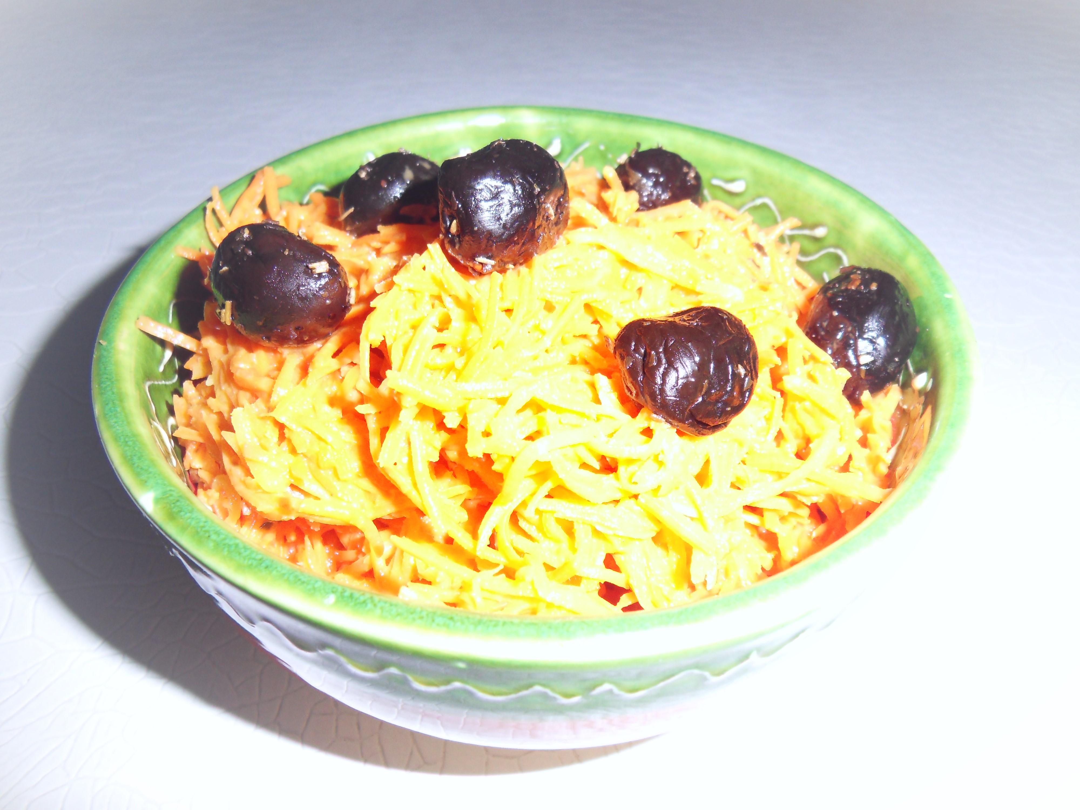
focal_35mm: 24
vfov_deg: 56.8
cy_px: 405
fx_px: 749
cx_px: 540
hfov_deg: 71.6
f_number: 3.3
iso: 200
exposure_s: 1/30
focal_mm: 4.2
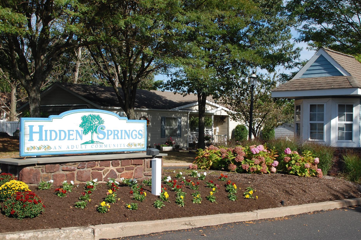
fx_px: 531
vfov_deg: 25.5
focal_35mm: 53
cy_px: 122
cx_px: 195
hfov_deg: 37.5
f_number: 9
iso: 200
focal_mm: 32
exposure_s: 1/320
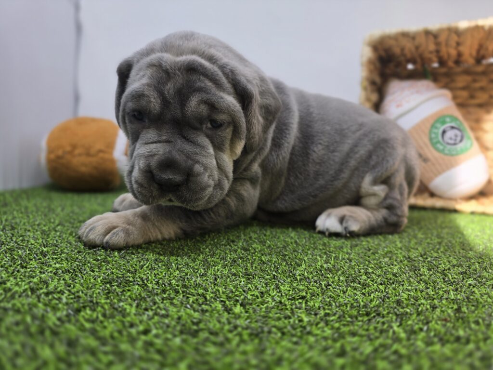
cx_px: 246
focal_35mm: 23
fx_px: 328
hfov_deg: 73.9
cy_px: 185
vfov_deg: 58.9
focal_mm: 6.3
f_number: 1.7
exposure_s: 1/120
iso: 40
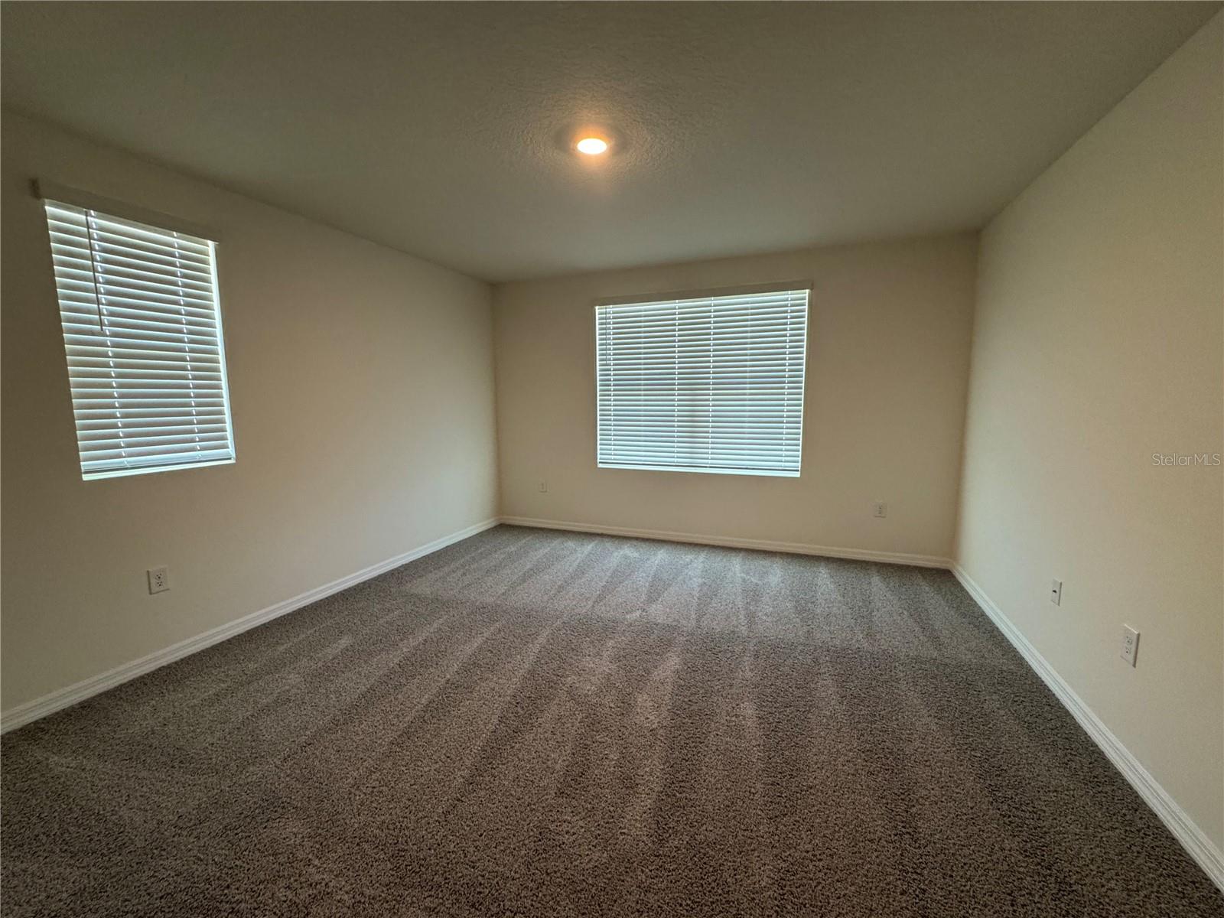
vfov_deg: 85.7
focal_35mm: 14
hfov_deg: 102.1
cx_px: 612
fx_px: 495
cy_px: 459
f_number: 2.2
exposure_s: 1/120
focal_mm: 2.22
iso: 250
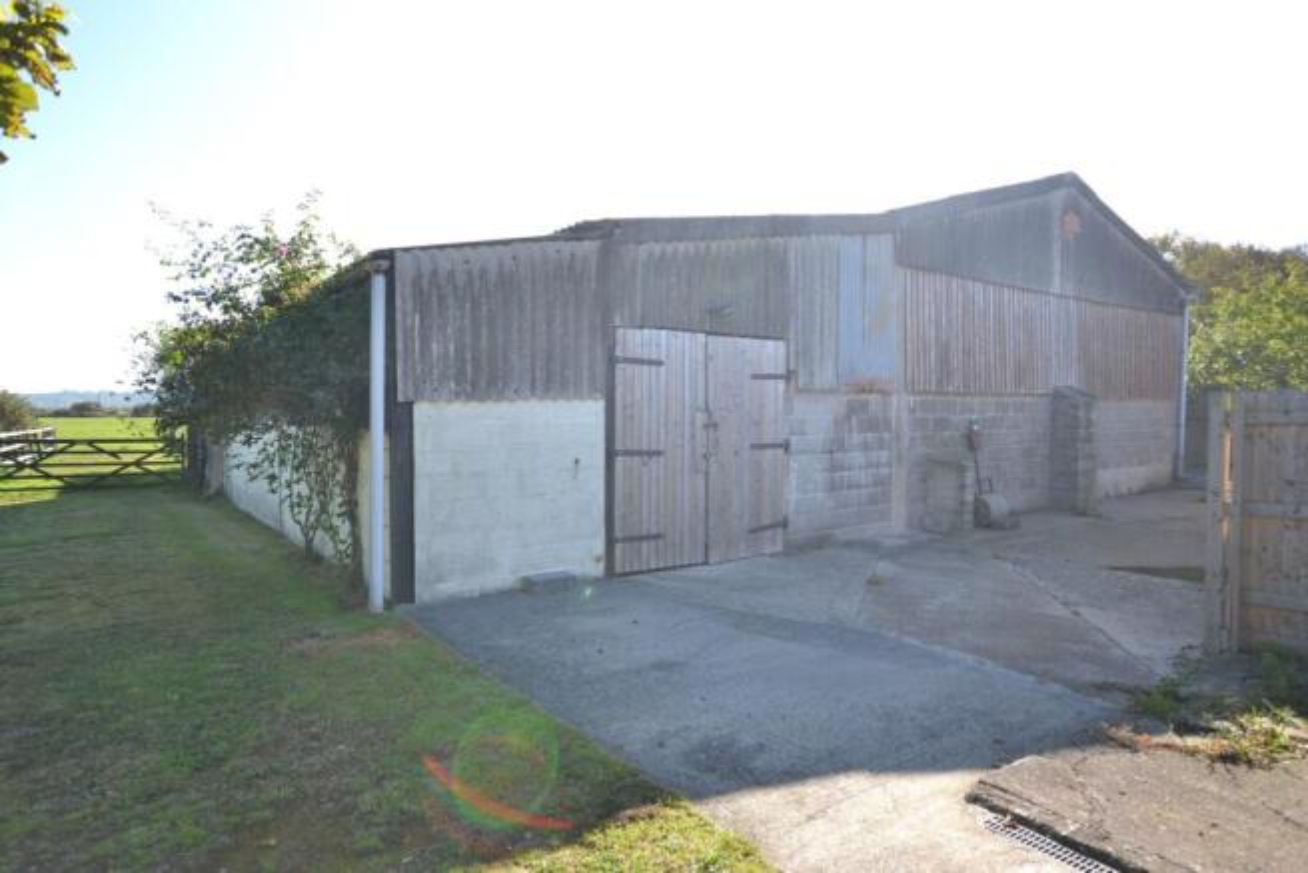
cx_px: 654
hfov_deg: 81.2
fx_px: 763
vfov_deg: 59.5
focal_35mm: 21
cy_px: 436
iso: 320
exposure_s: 1/1000
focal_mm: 14
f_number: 3.5
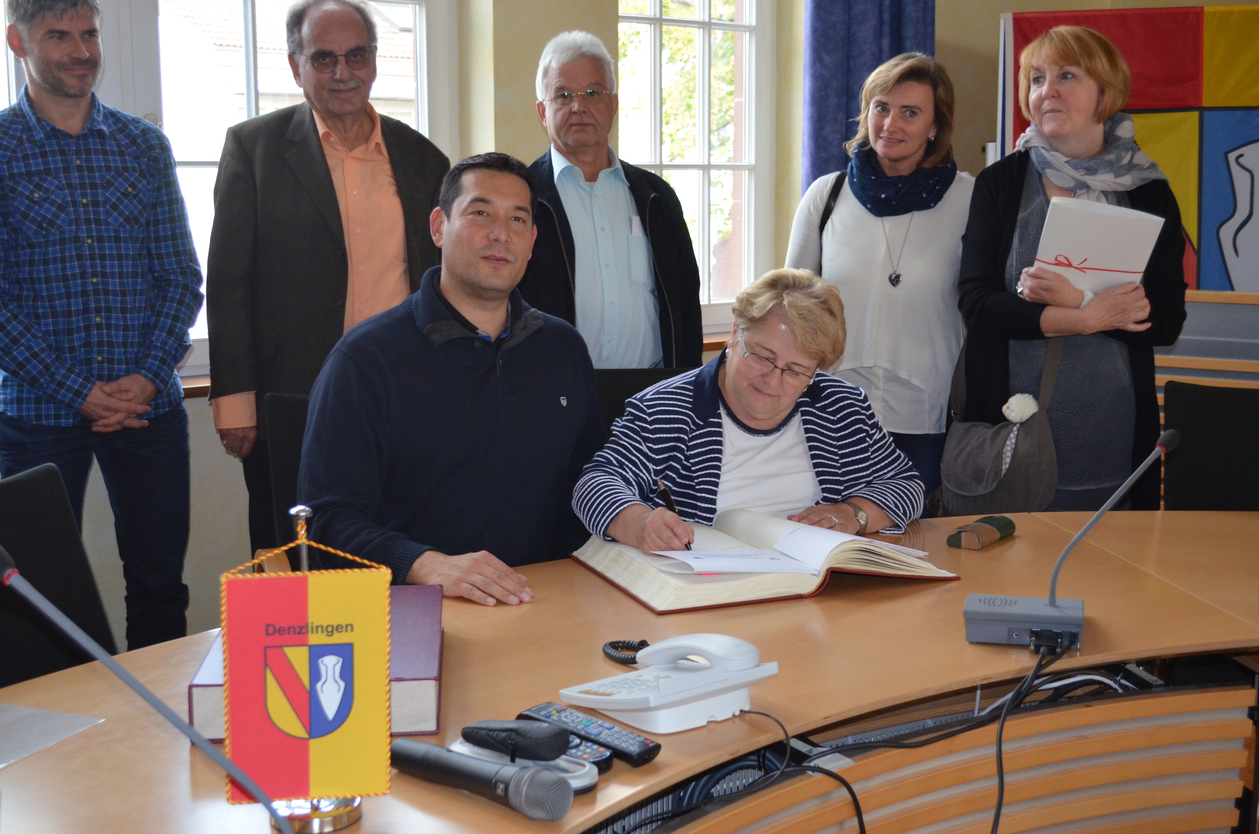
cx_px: 630
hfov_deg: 45.0
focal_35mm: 44
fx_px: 1518
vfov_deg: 30.7
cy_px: 417
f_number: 4.5
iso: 1400
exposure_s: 1/60
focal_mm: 29
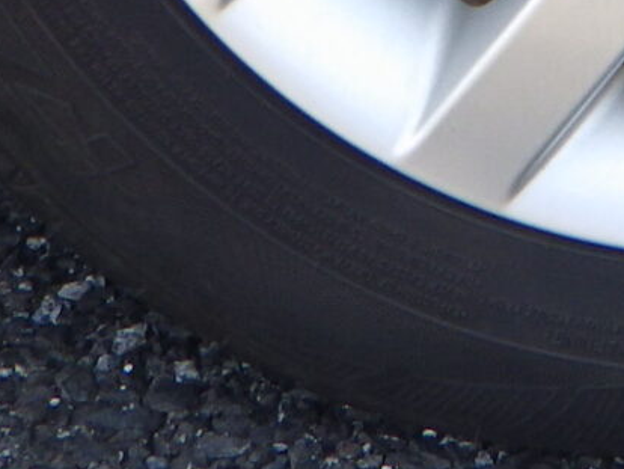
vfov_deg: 8.3
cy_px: -564
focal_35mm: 168
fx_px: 3030
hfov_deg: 11.5
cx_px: 811
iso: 125
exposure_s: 1/200
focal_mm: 6.1
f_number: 3.8
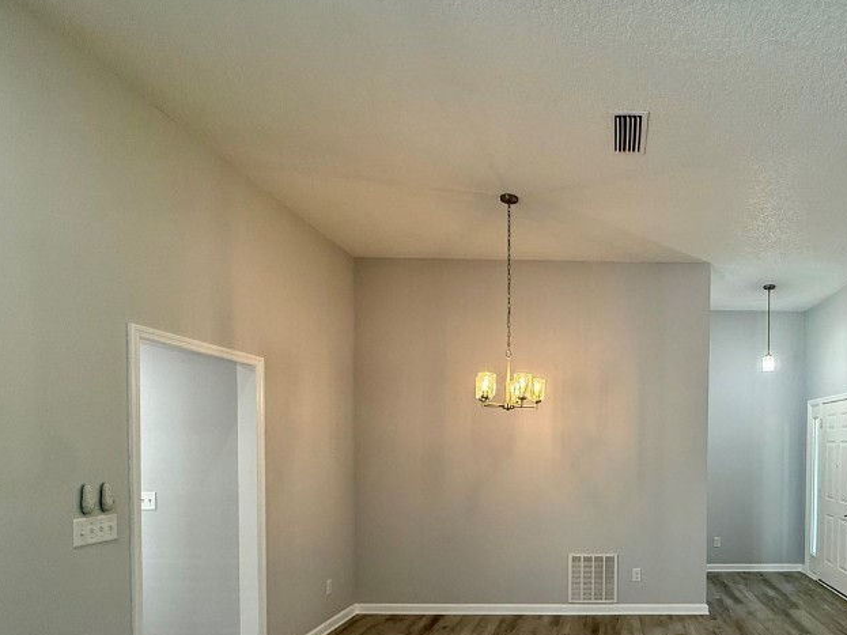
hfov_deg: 69.5
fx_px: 563
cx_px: 625
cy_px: 460
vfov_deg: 56.6
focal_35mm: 23
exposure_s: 1/120
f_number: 2.2
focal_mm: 2.22
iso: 160
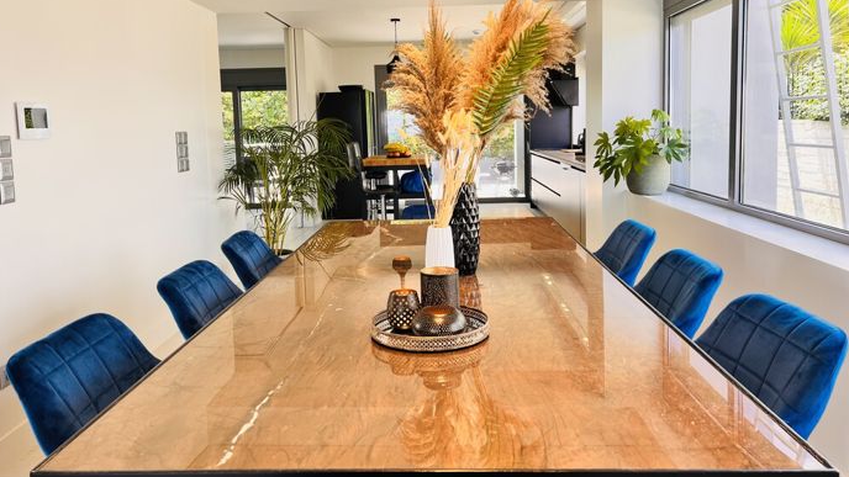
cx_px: 415
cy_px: 179
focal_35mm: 29
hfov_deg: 66.1
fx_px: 653
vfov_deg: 39.9
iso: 40
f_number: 1.5
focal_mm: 5.7
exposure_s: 1/121
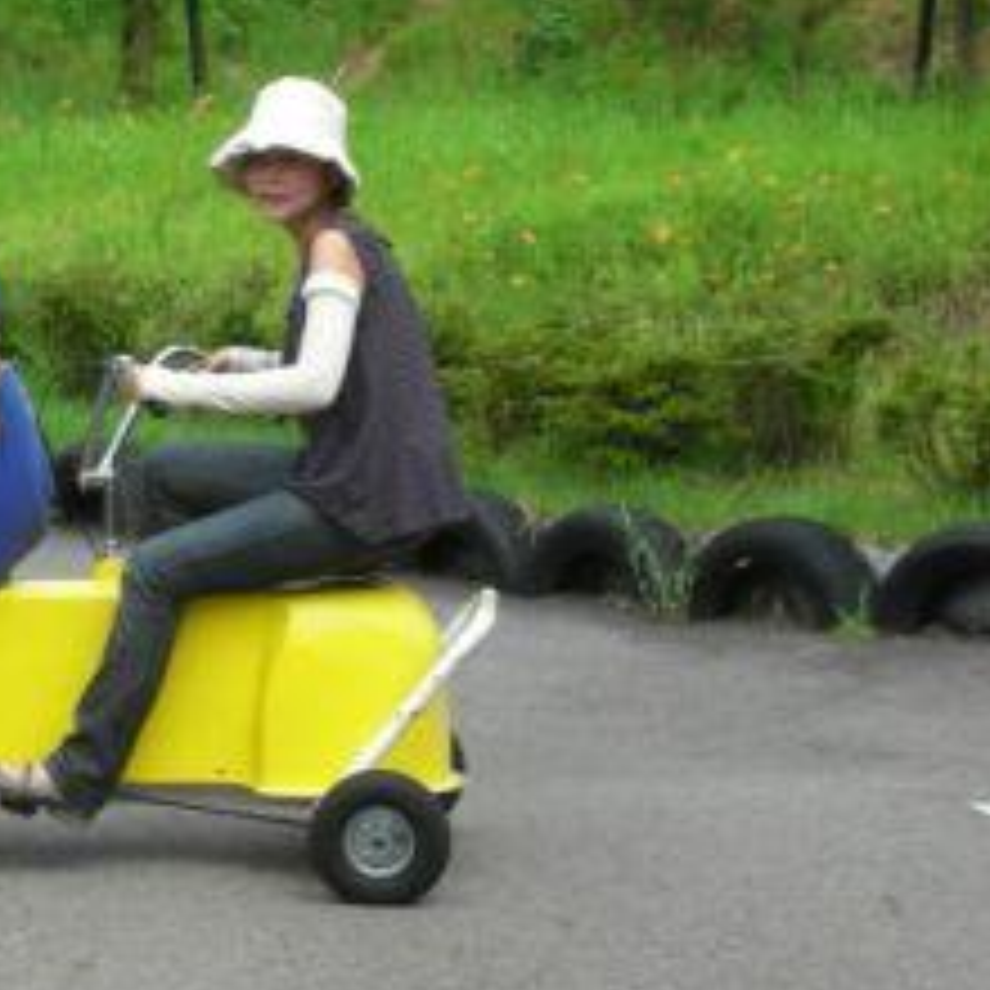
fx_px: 5015
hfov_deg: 11.2
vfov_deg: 11.3
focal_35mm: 155
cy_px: 423
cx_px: 32
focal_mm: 14.3
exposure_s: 1/132
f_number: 4.8
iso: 50
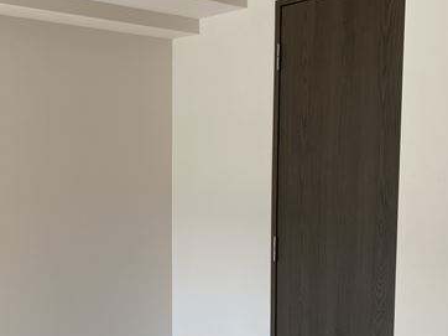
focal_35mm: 46
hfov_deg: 40.6
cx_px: 139
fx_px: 595
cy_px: 214
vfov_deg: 31.3
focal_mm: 4.25
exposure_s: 1/122
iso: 40
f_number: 1.8
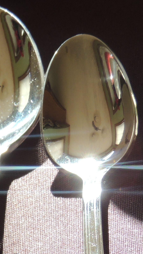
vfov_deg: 13.6
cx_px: -96
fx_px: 1052
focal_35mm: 156
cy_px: 240
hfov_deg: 7.6
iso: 100
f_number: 3.6
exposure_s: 1/80
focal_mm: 8.9
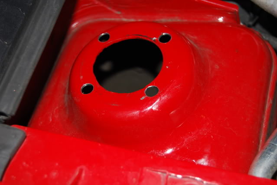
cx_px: 138
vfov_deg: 21.6
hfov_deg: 31.8
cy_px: 92
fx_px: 485
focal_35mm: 63
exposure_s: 1/125
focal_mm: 42
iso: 100
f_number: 5.3
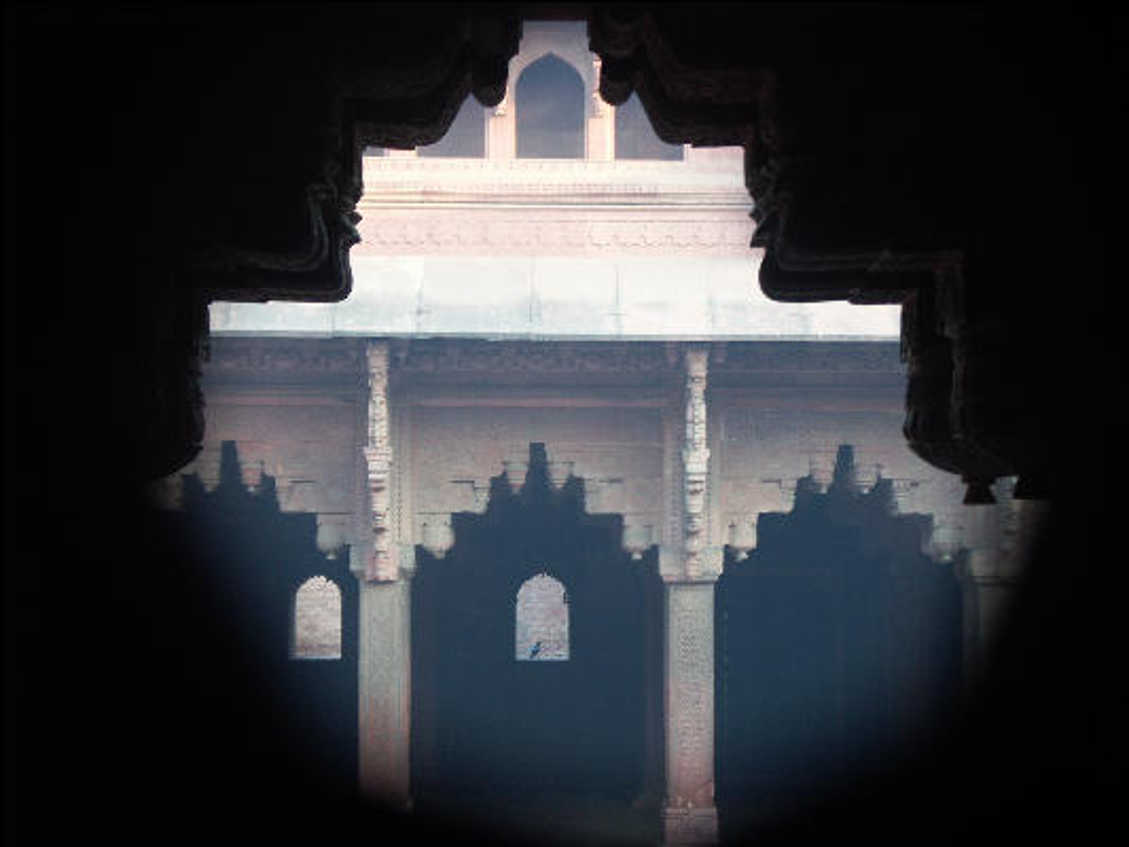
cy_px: 424
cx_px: 564
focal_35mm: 107
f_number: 3.5
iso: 100
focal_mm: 26.45
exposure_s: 1/40
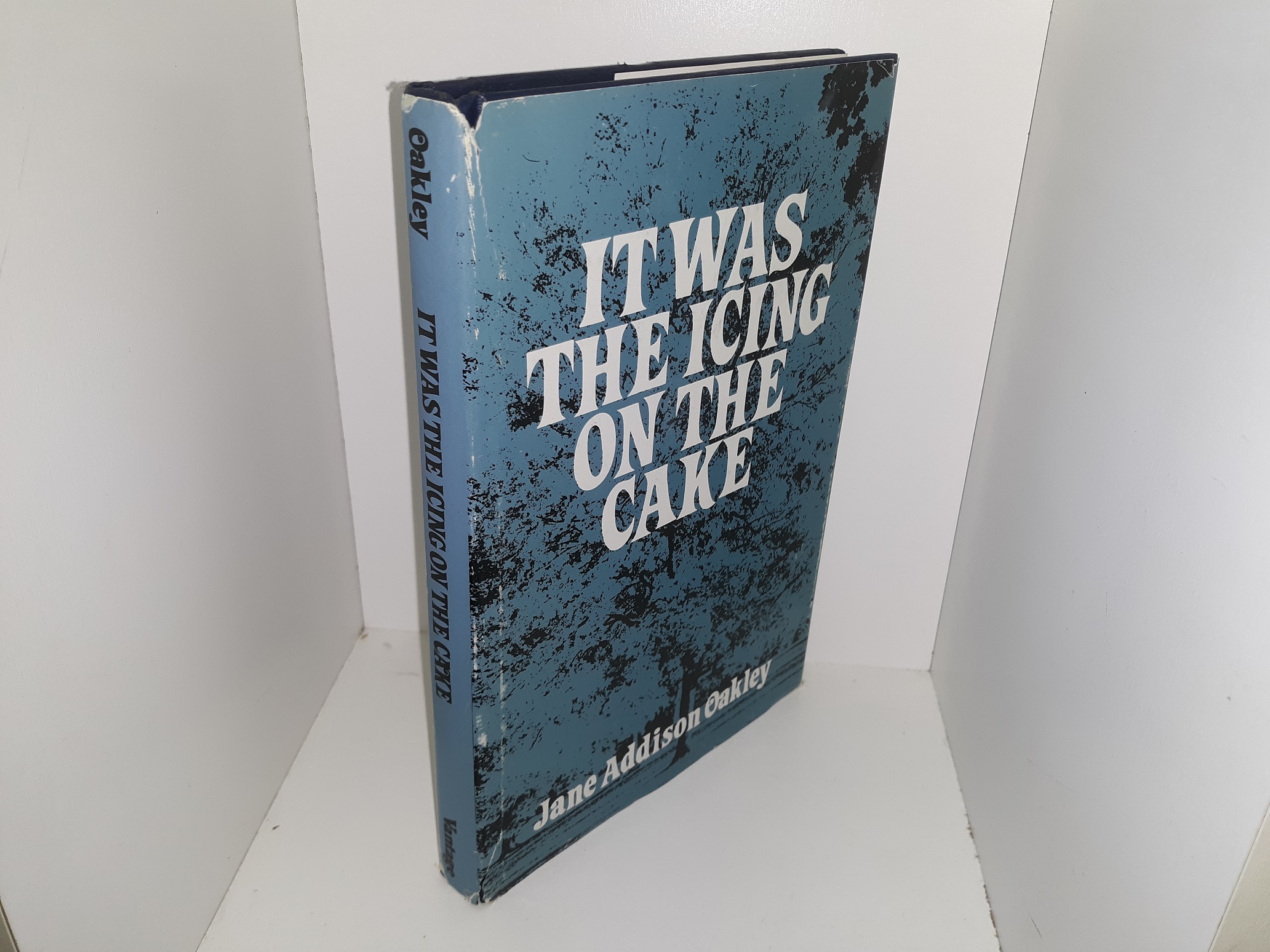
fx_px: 1027
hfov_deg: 63.4
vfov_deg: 49.7
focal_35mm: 28
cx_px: 635
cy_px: 476
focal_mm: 3.7
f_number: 1.7
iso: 40
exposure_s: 1/128
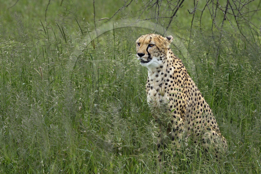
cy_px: 87
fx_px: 1450
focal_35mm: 200
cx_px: 130
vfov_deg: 6.9
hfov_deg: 10.3
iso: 400
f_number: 8
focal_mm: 200
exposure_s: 1/500
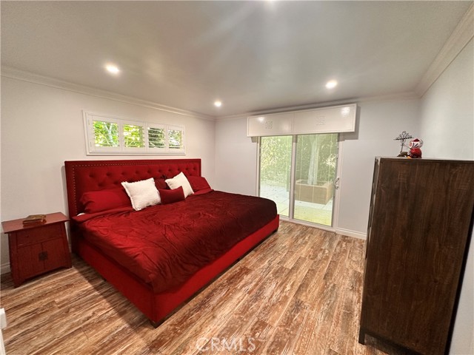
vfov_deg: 85.7
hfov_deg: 102.1
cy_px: 178
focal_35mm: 14
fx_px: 192
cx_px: 237
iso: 200
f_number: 2.2
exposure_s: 1/60
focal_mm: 2.22
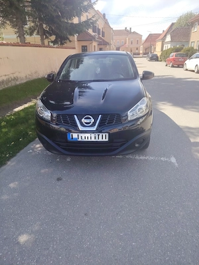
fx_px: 184
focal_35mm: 24
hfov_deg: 56.8
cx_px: 100
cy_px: 132
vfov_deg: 71.6
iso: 194
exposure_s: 1/900
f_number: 1.75
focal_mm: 5.25
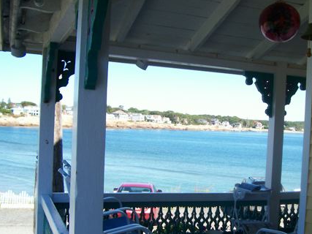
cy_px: 138
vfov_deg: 28.5
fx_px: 460
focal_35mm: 51
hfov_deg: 36.9
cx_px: 218
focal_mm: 5.6
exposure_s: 1/748
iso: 80
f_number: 2.7
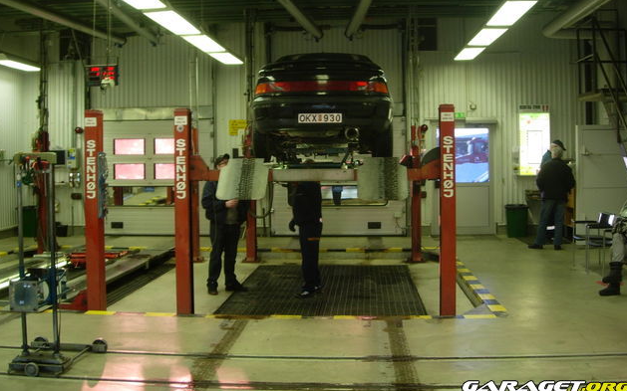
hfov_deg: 48.2
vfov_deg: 31.2
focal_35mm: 41
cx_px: 314
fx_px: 701
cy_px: 157
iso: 79
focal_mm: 7.8
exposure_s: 1/29.3
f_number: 2.8
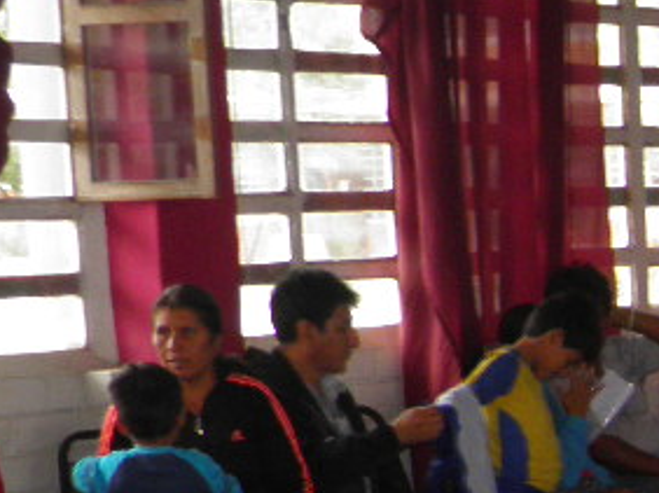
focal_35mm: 159
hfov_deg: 11.2
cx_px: 1334
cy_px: 813
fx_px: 3024
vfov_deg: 9.0
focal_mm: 6.3
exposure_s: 1/50
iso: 100
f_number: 3.1
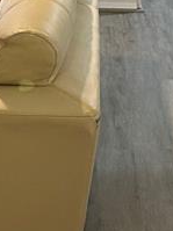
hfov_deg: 9.3
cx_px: -23
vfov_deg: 11.9
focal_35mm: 157
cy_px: -144
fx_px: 1047
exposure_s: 1/60
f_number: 1.5
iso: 125
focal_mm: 5.7
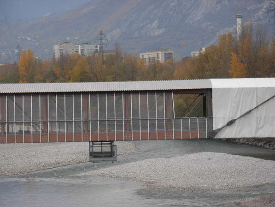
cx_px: 138
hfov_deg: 10.4
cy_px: 104
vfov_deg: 7.8
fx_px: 1518
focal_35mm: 191
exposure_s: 1/50.7
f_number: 5
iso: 79
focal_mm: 31.4
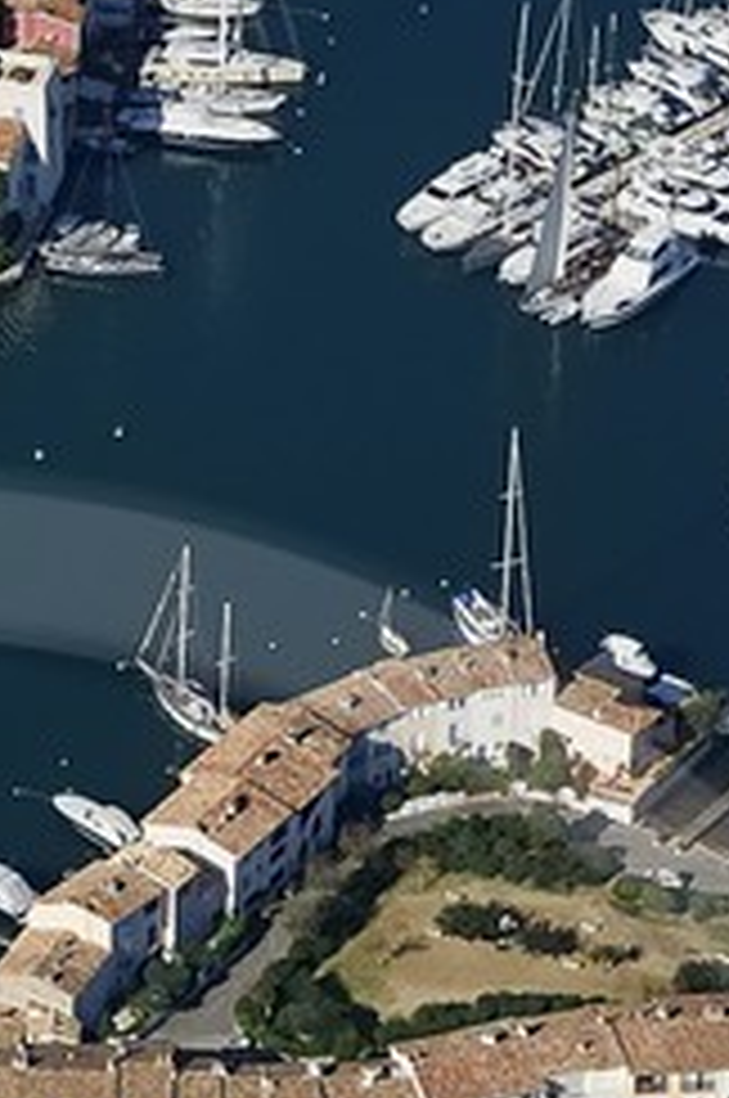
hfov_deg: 6.1
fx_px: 6792
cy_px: 1881
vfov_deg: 8.9
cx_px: -162
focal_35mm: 223
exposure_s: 1/1600
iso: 400
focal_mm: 34
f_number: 7.1
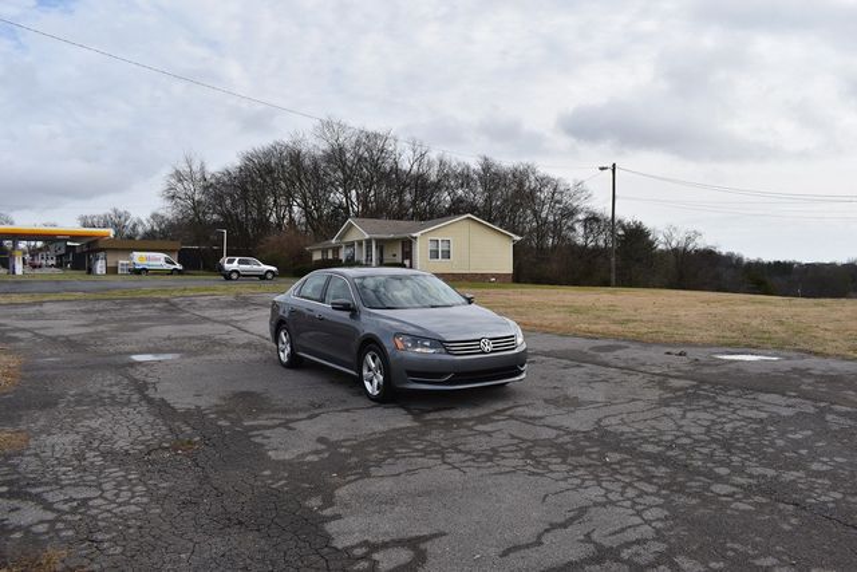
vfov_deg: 48.0
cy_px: 286
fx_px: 643
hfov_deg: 67.4
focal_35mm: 27
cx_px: 428
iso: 100
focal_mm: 18
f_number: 8
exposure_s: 1/250
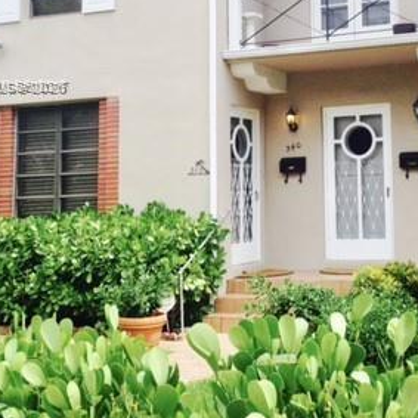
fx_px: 902
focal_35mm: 66
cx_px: 335
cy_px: 87
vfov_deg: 25.7
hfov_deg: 25.6
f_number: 2.4
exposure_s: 1/786
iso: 50
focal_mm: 4.12
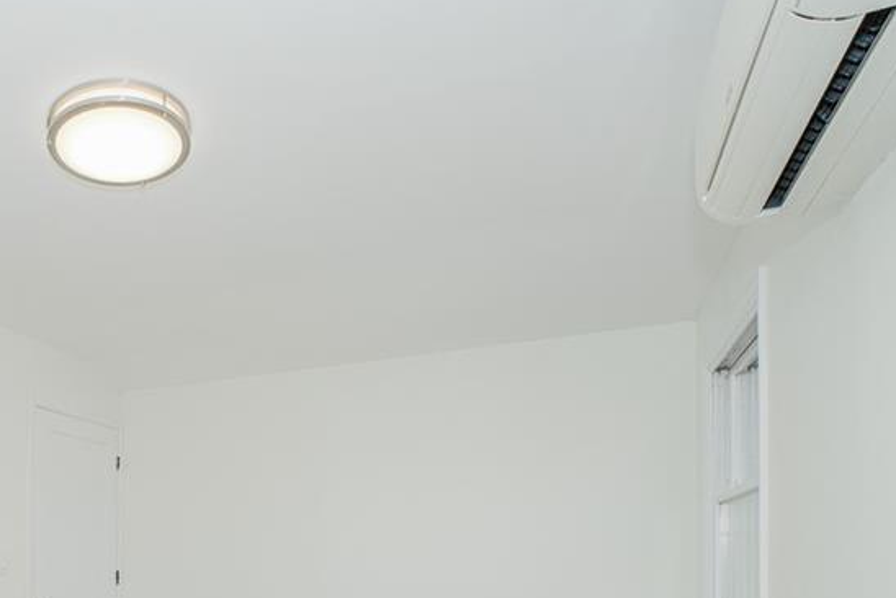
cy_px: 539
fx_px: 697
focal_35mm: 28
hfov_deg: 58.8
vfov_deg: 42.6
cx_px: 144
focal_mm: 10
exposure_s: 1/125
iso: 500
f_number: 8
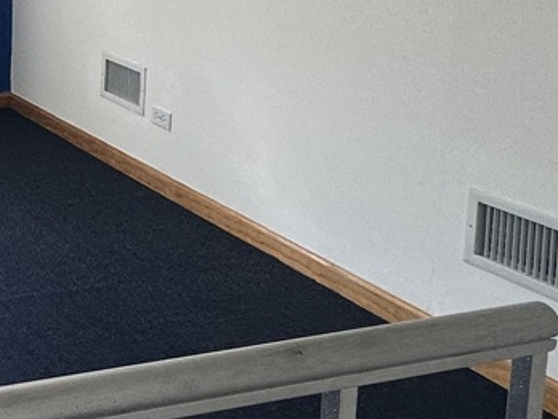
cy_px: -22
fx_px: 935
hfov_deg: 26.4
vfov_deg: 23.9
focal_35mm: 58
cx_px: -224
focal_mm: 2.22
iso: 100
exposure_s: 1/120
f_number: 2.2
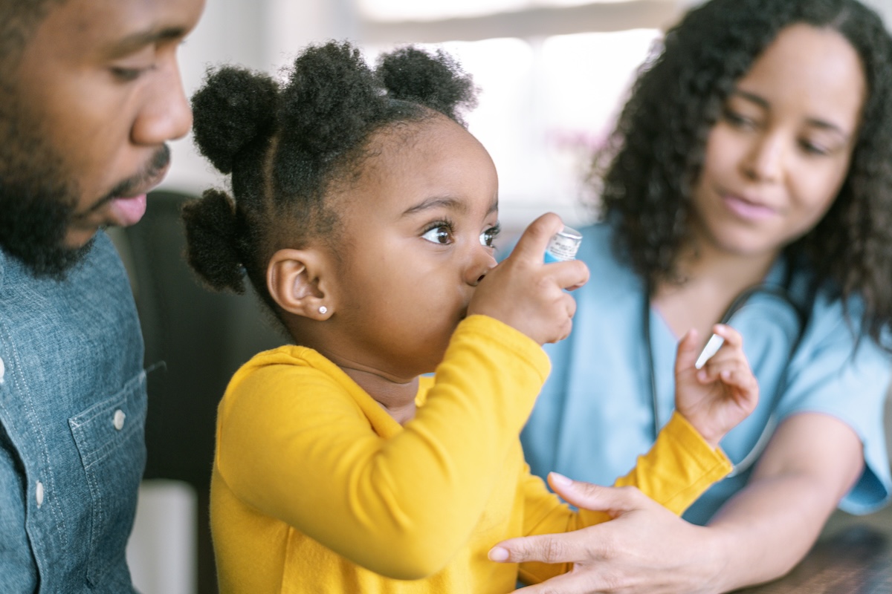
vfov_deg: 27.0
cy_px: 297
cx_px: 446
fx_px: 1239
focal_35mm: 50
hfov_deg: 39.6
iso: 1000
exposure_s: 1/200
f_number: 2.2
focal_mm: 50
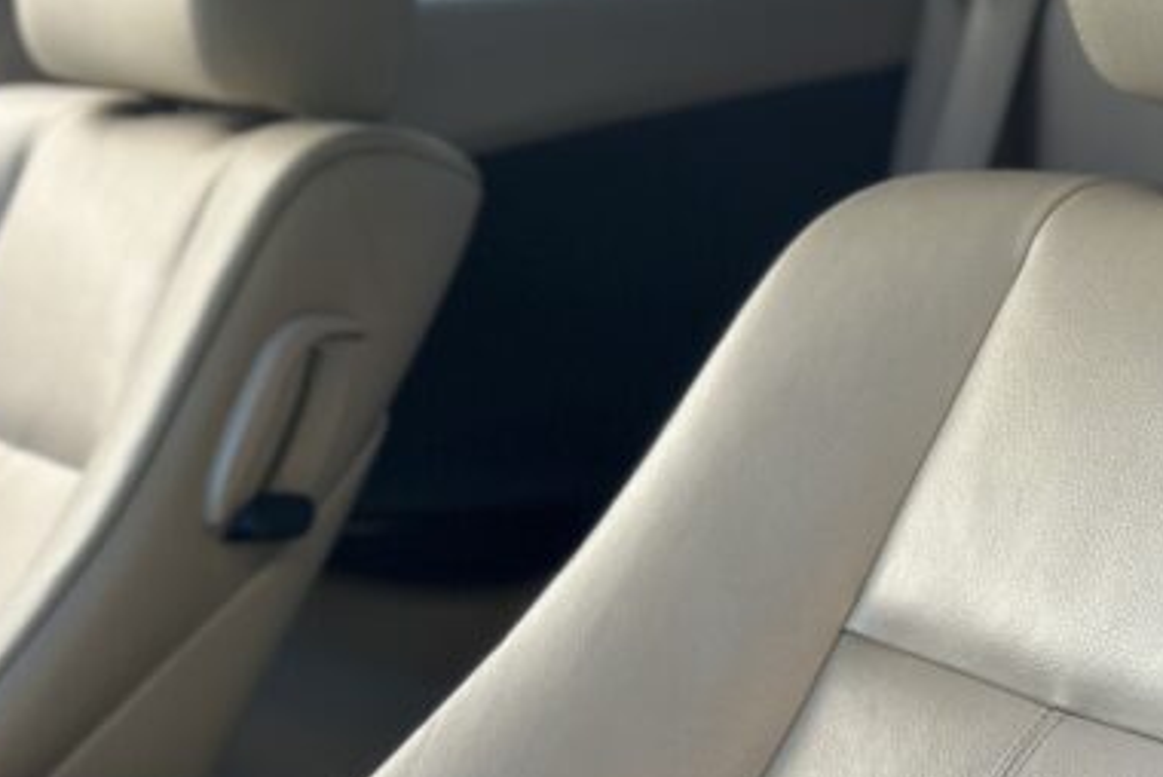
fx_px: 3395
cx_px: 545
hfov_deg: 19.4
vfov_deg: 13.0
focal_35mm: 105
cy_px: 688
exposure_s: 1/521
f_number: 1.78
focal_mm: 6.86
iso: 80
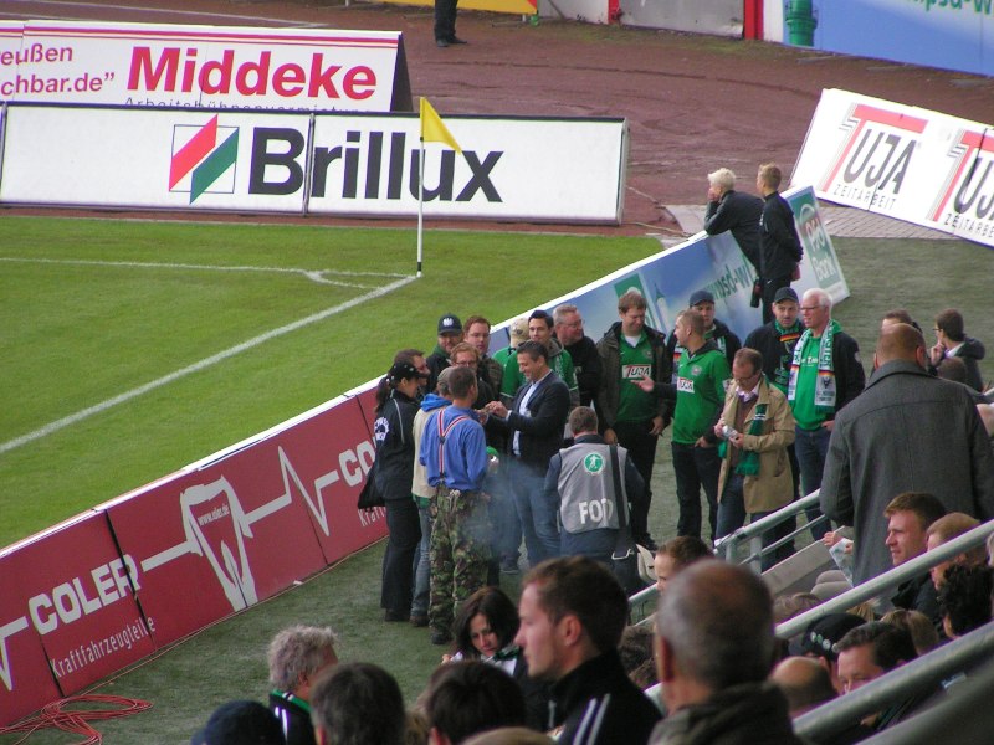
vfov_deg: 4.4
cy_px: 372
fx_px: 9763
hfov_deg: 5.8
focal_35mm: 340
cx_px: 497
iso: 160
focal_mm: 52
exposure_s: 1/400
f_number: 3.5
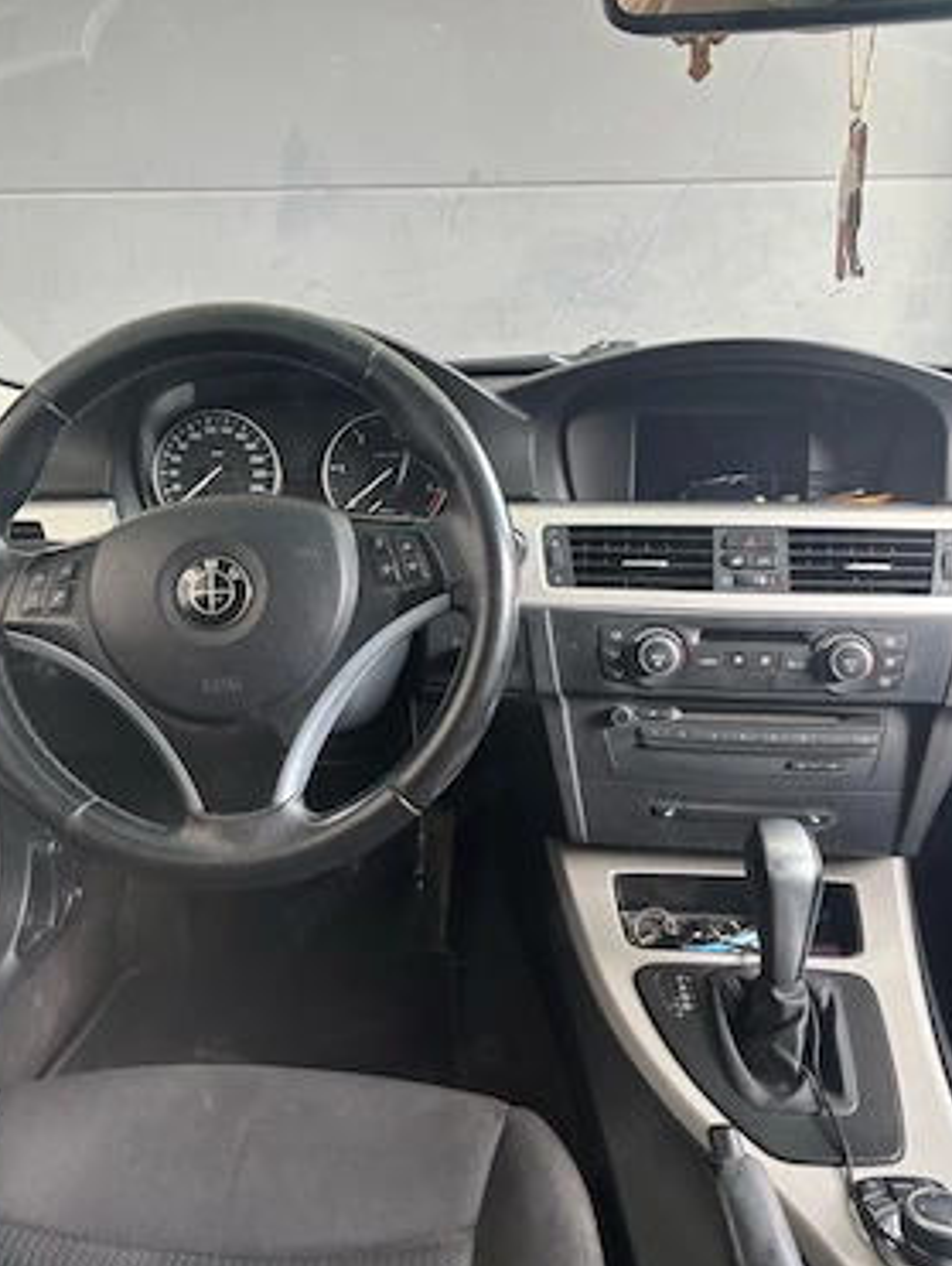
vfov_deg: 63.4
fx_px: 1025
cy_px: 624
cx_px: 461
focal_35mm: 28
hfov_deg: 49.8
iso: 125
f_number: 1.6
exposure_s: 1/74
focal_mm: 5.96
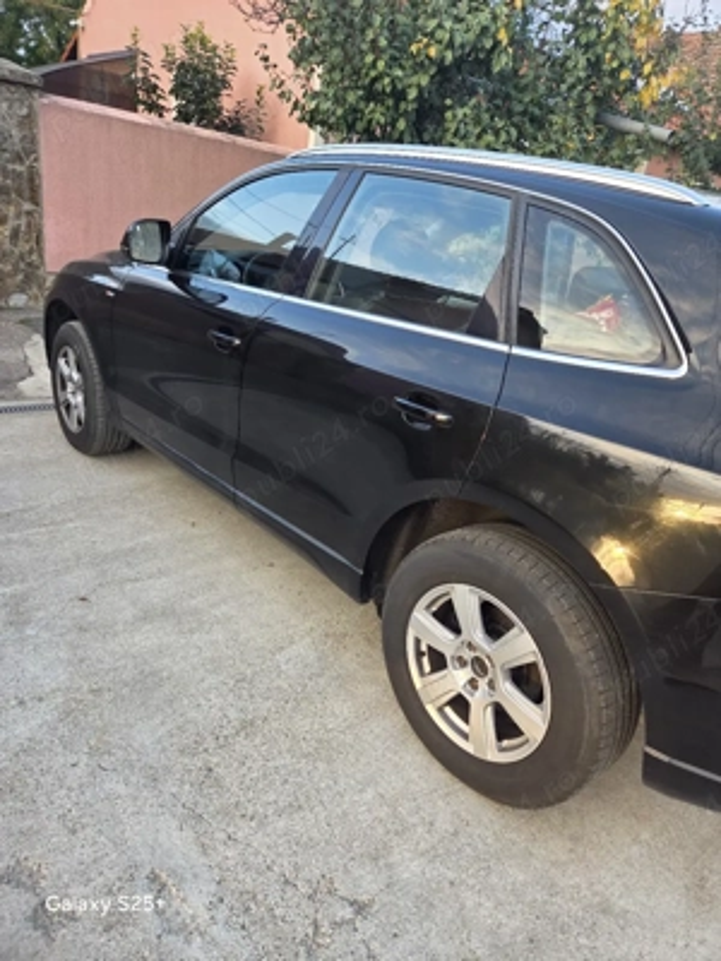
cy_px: 480
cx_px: 360
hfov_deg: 58.9
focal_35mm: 23
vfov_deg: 73.9
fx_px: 639
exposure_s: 1/182
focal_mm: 5.4
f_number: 1.8
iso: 80
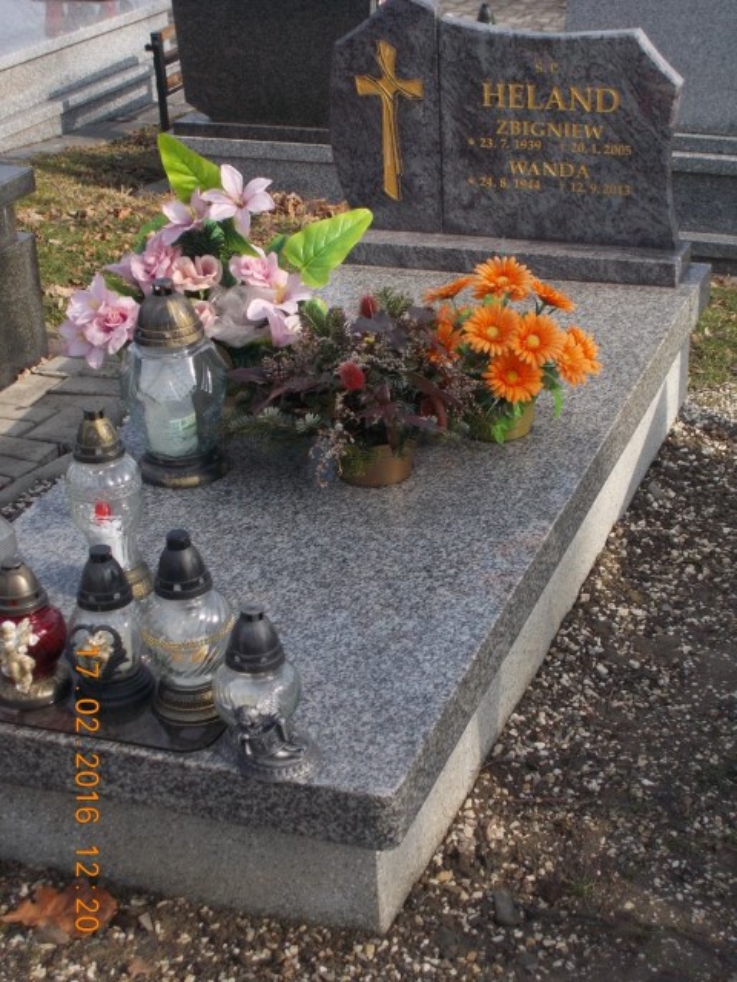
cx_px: 368
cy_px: 491
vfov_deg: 29.4
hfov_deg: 22.3
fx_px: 1874
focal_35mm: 66
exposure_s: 1/200
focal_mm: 11.8
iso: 80
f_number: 5.3
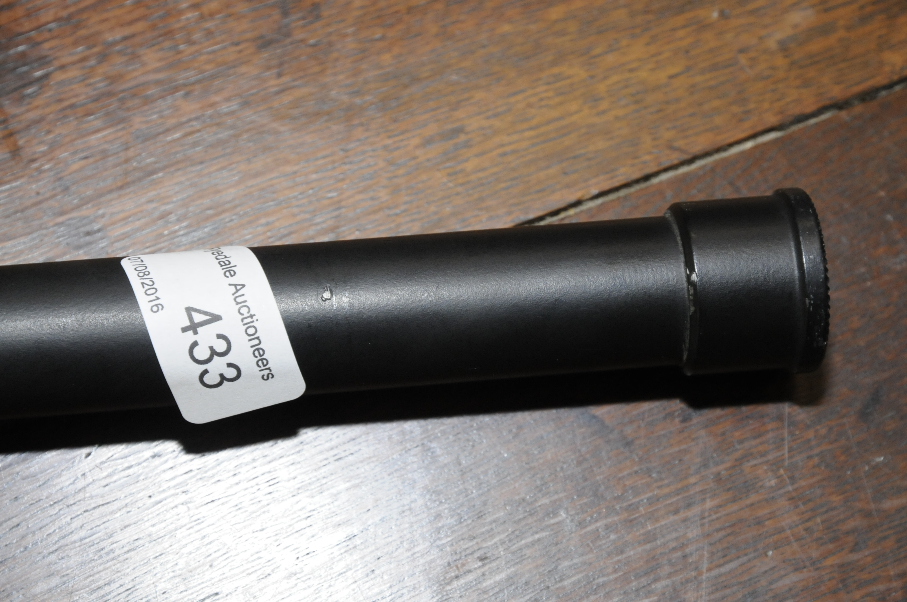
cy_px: 301
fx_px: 3208
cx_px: 454
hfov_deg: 16.1
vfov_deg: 10.7
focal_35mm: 128
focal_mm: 85
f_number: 8
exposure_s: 1/60
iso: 1250
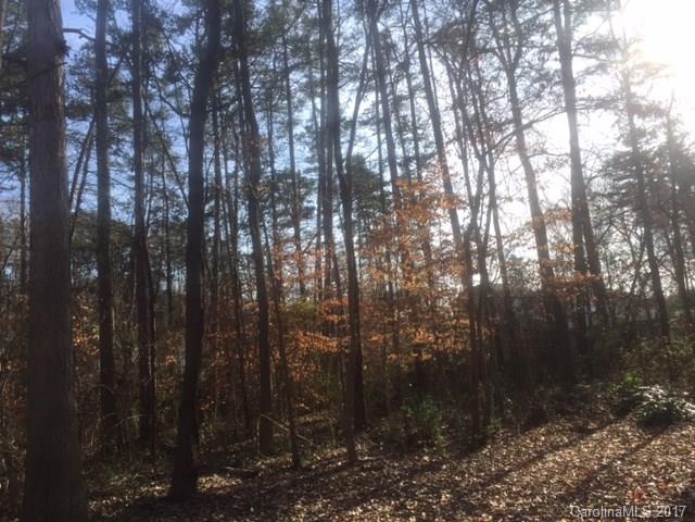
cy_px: 261
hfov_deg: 61.7
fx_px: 582
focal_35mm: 29
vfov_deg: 48.2
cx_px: 348
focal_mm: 4.15
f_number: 2.2
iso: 32
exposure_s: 1/682
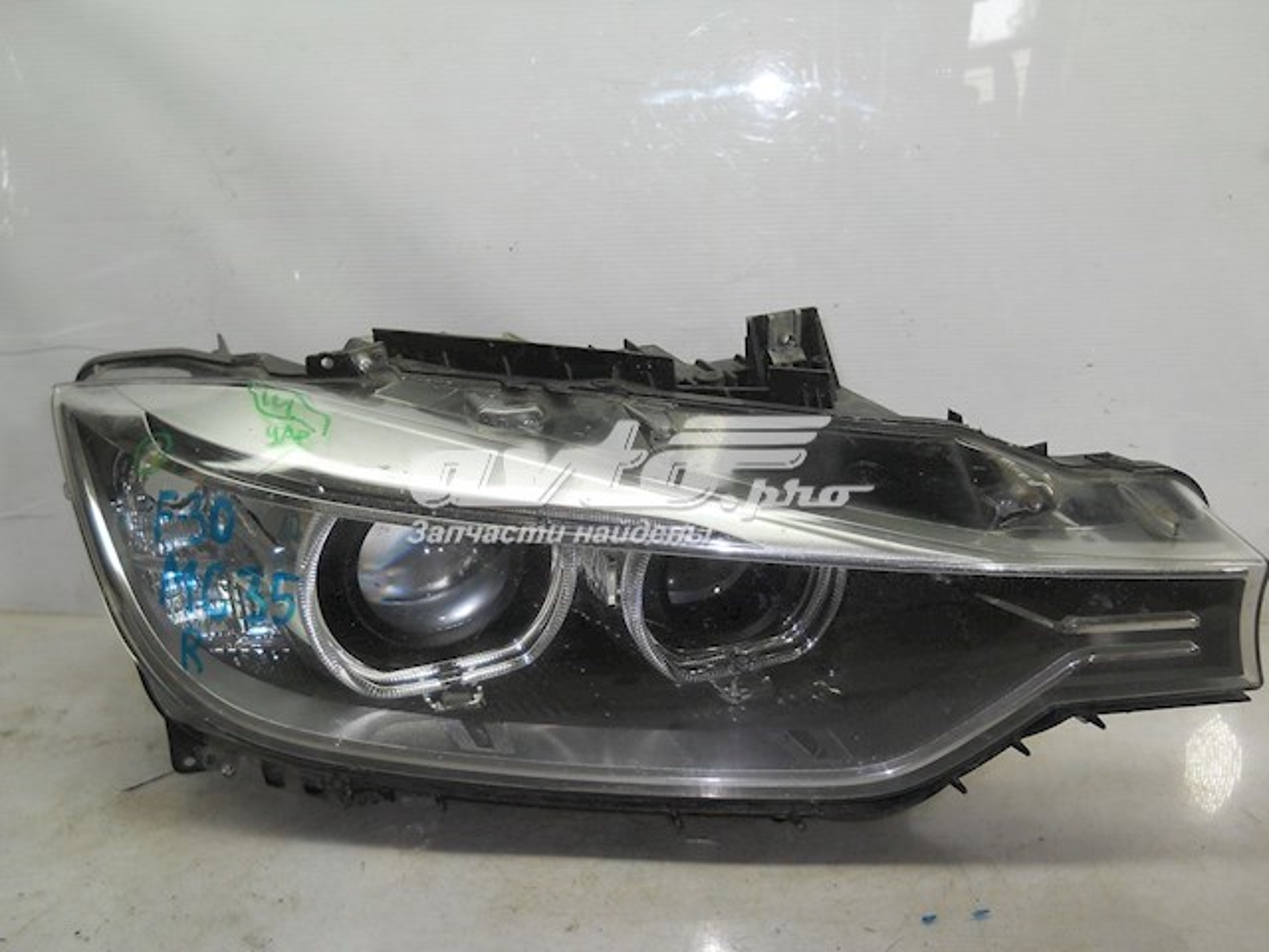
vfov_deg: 35.1
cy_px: 476
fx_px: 1503
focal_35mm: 41
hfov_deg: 45.8
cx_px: 634
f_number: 3.1
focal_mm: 6.72
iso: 80
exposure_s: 1/60
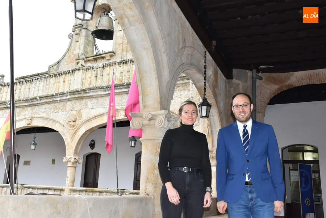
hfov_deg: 55.1
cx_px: 163
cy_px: 109
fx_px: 313
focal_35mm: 34
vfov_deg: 38.4
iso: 800
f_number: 5.6
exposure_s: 1/125
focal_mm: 23
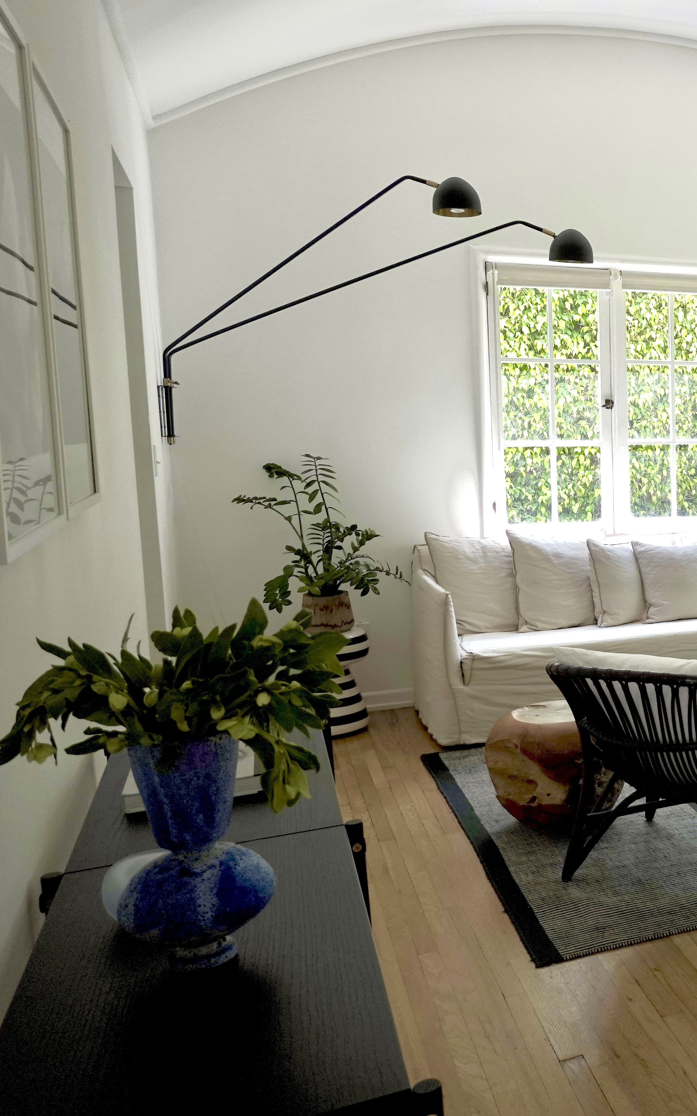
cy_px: 559
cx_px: 841
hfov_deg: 29.5
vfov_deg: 52.7
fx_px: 1124
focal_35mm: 37
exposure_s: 1/125
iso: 200
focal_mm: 9
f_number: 2.8
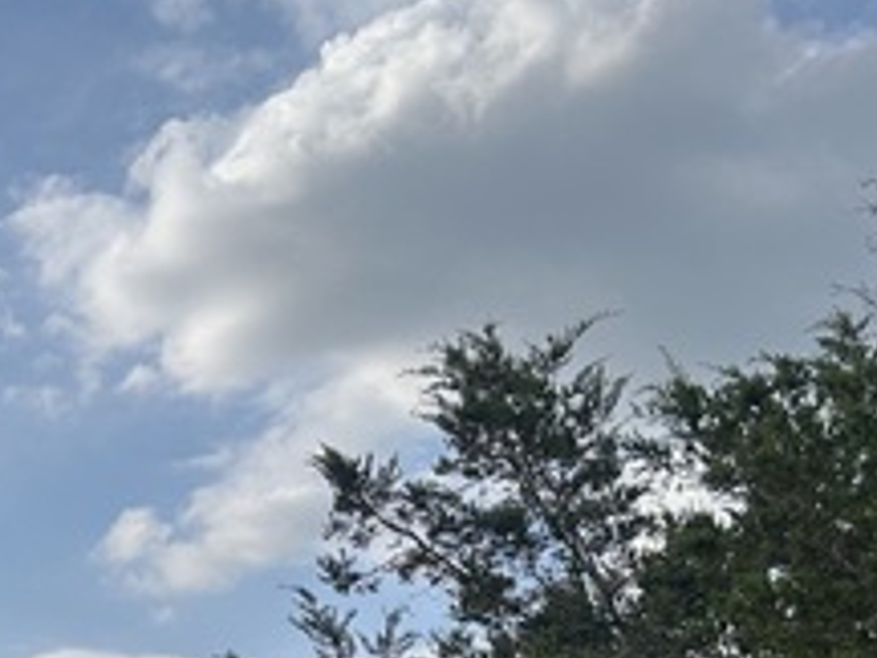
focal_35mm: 77
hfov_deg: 24.2
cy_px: 719
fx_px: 1951
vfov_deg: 18.4
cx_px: 8
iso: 50
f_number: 1.5
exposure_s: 1/7463
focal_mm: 5.7
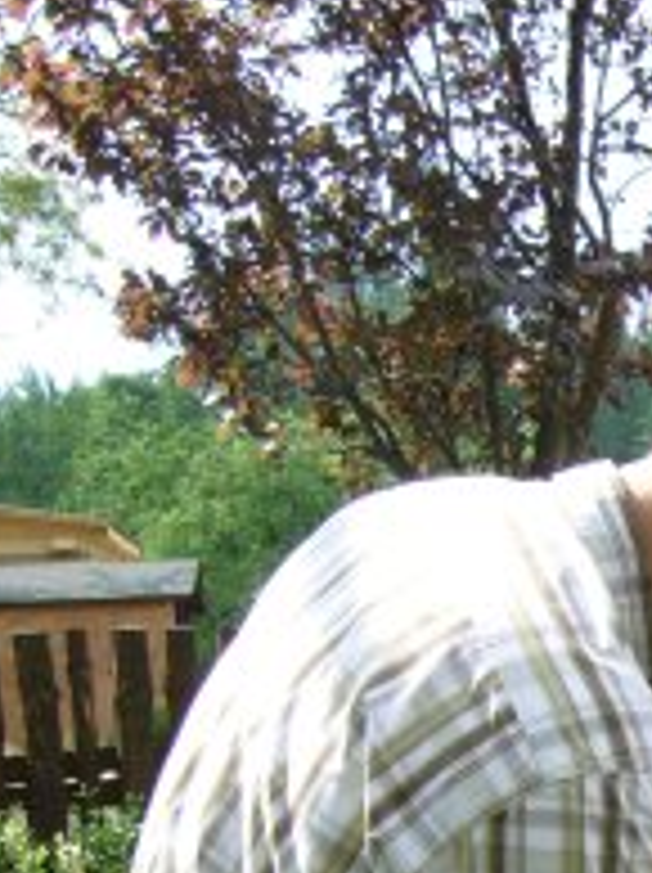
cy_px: 855
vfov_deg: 18.5
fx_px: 2618
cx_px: 1151
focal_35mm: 104
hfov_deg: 12.9
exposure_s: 1/320
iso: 64
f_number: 2.8
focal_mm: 5.8
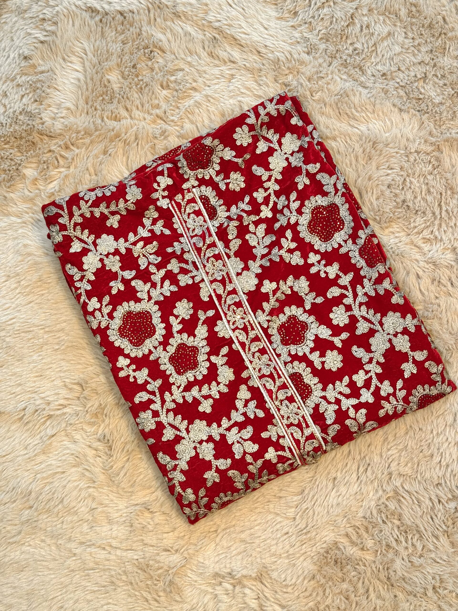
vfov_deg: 39.7
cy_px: 306
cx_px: 229
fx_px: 847
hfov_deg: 30.3
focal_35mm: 48
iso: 64
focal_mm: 6.76
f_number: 1.78
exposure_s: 1/269
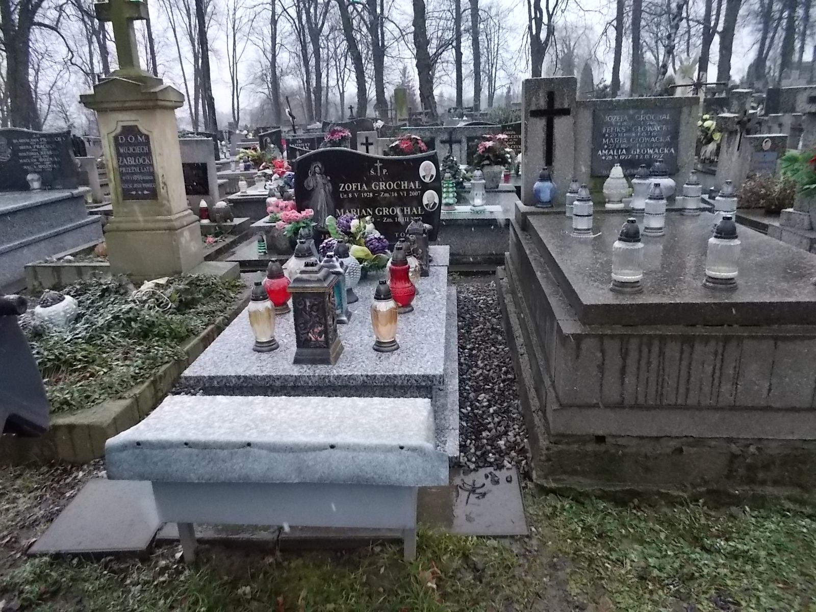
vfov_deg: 53.1
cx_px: 408
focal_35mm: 26
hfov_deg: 67.3
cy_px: 306
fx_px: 613
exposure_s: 1/125
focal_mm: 4.6
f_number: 3.2
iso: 400
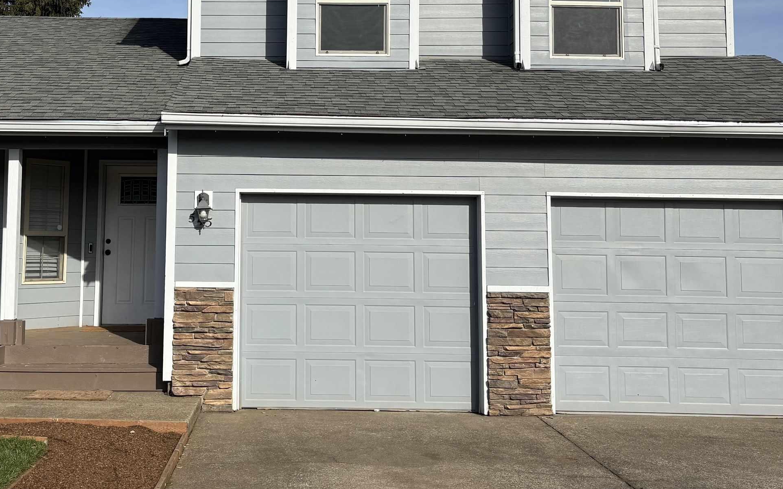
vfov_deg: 29.0
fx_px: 939
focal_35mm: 44
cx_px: 270
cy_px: 156
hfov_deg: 44.7
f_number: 1.6
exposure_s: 1/4950
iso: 50
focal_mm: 5.96
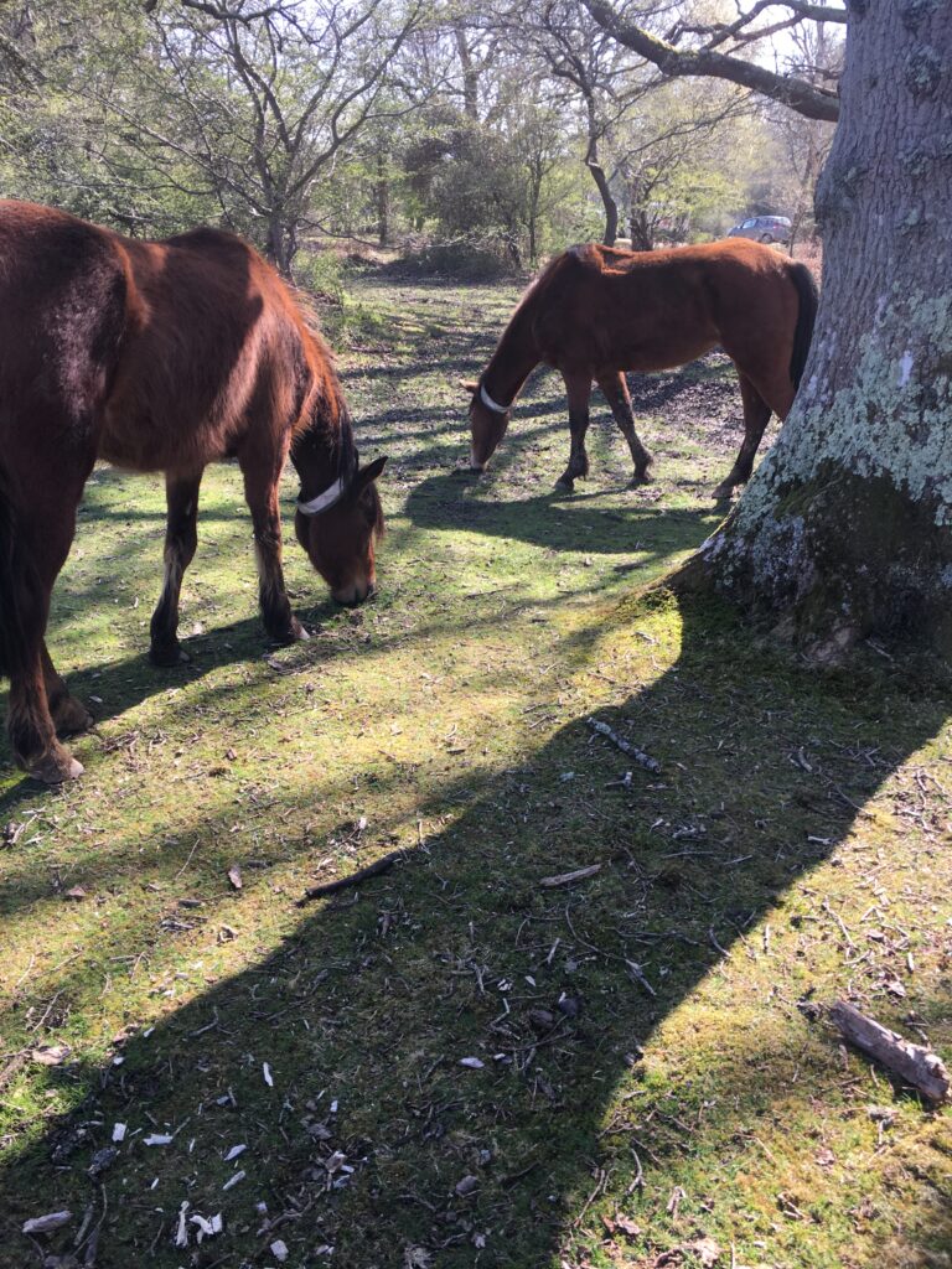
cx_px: 476
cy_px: 634
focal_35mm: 29
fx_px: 1063
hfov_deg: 48.2
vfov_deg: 61.7
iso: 25
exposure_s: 1/255
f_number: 2.2
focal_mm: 4.15
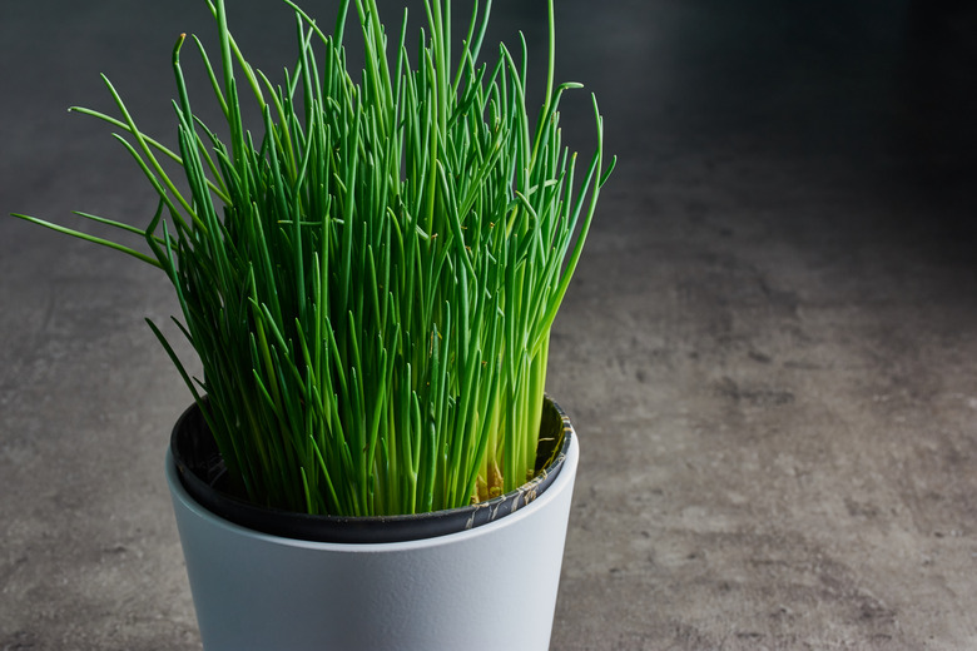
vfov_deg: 18.9
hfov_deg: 28.1
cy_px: 326
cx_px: 488
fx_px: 1954
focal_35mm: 72
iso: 400
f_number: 10
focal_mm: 48
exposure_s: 1/5
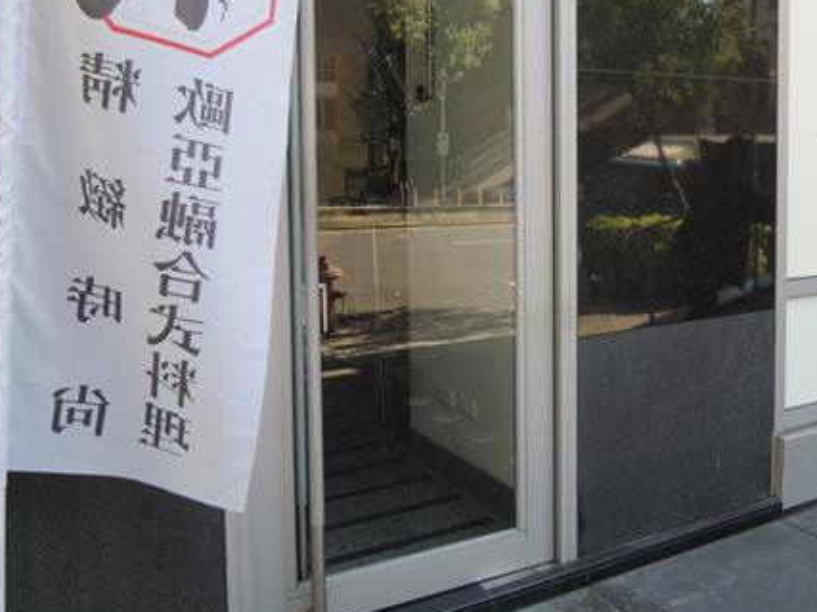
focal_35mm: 36
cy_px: 207
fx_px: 849
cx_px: 524
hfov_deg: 50.7
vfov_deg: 39.2
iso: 100
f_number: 2.2
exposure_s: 1/200
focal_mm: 4.3
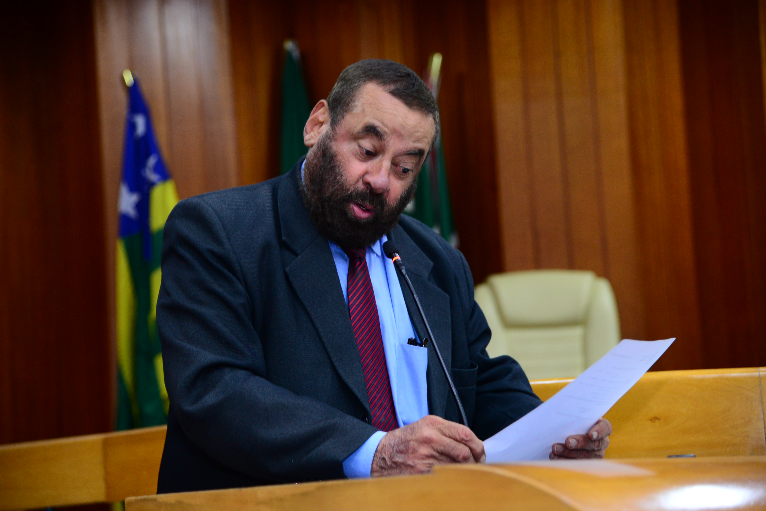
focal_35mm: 86
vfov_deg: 15.9
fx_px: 1830
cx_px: 383
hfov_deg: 23.6
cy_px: 256
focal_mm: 86
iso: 1600
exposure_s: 1/60
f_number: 4
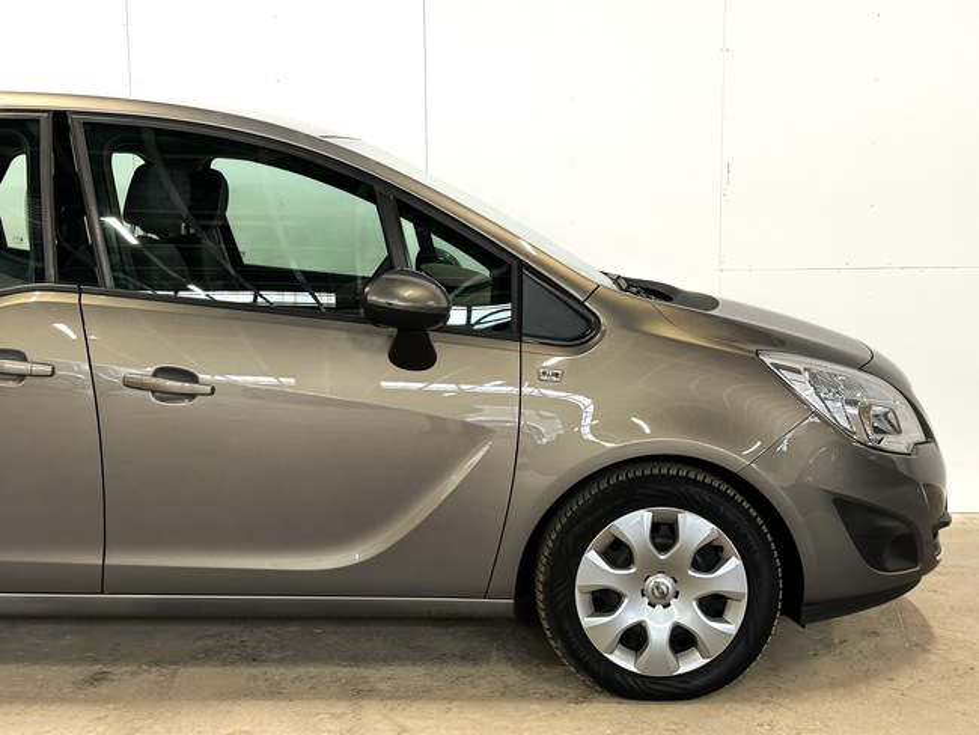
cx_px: 490
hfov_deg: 39.6
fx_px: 1358
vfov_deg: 30.3
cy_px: 368
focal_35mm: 48
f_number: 1.8
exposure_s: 1/50
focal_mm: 6.86
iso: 100
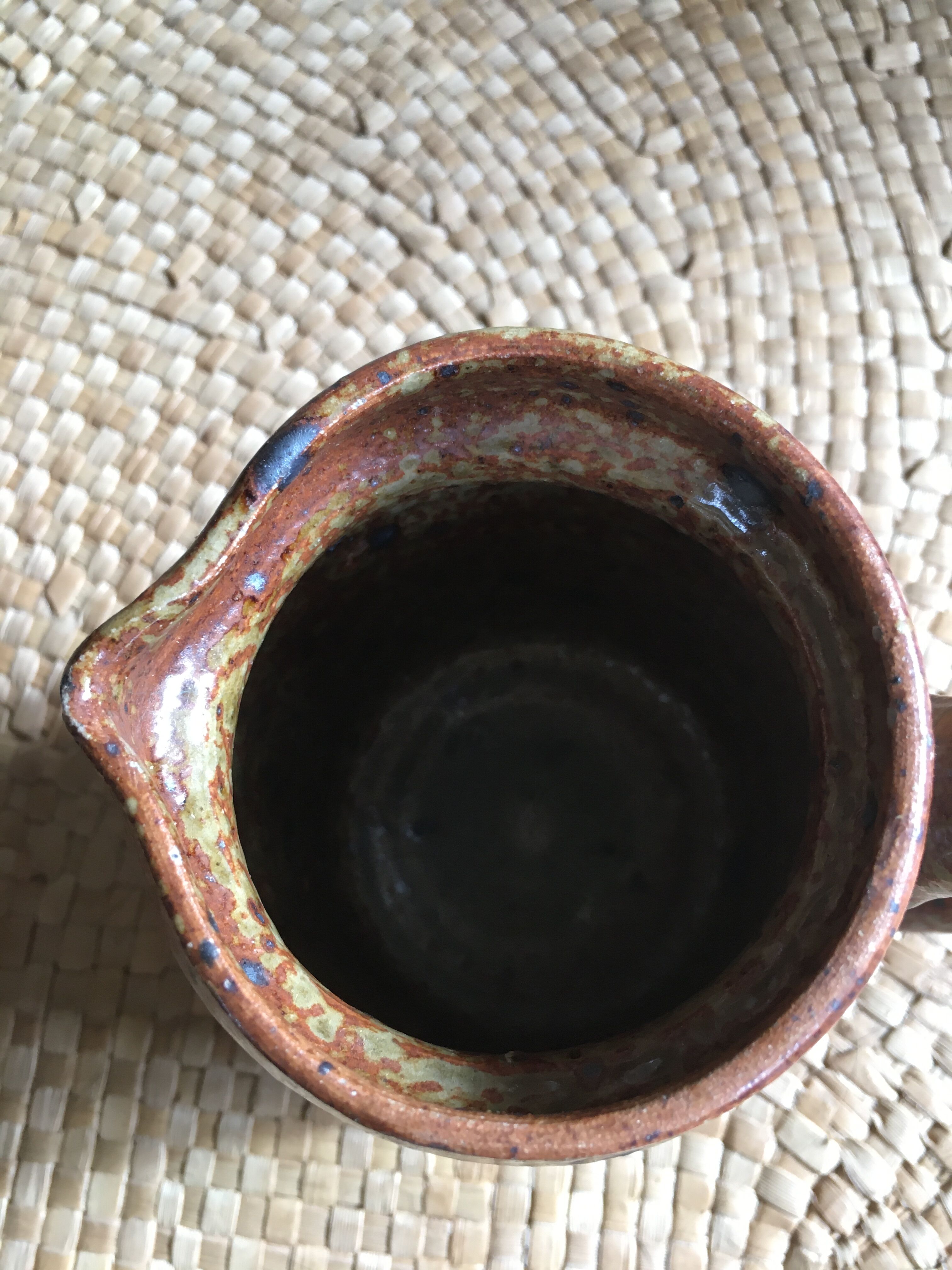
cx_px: 476
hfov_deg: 48.2
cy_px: 635
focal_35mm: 29
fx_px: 1063
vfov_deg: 61.7
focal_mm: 4.15
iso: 80
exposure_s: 1/33
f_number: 2.2
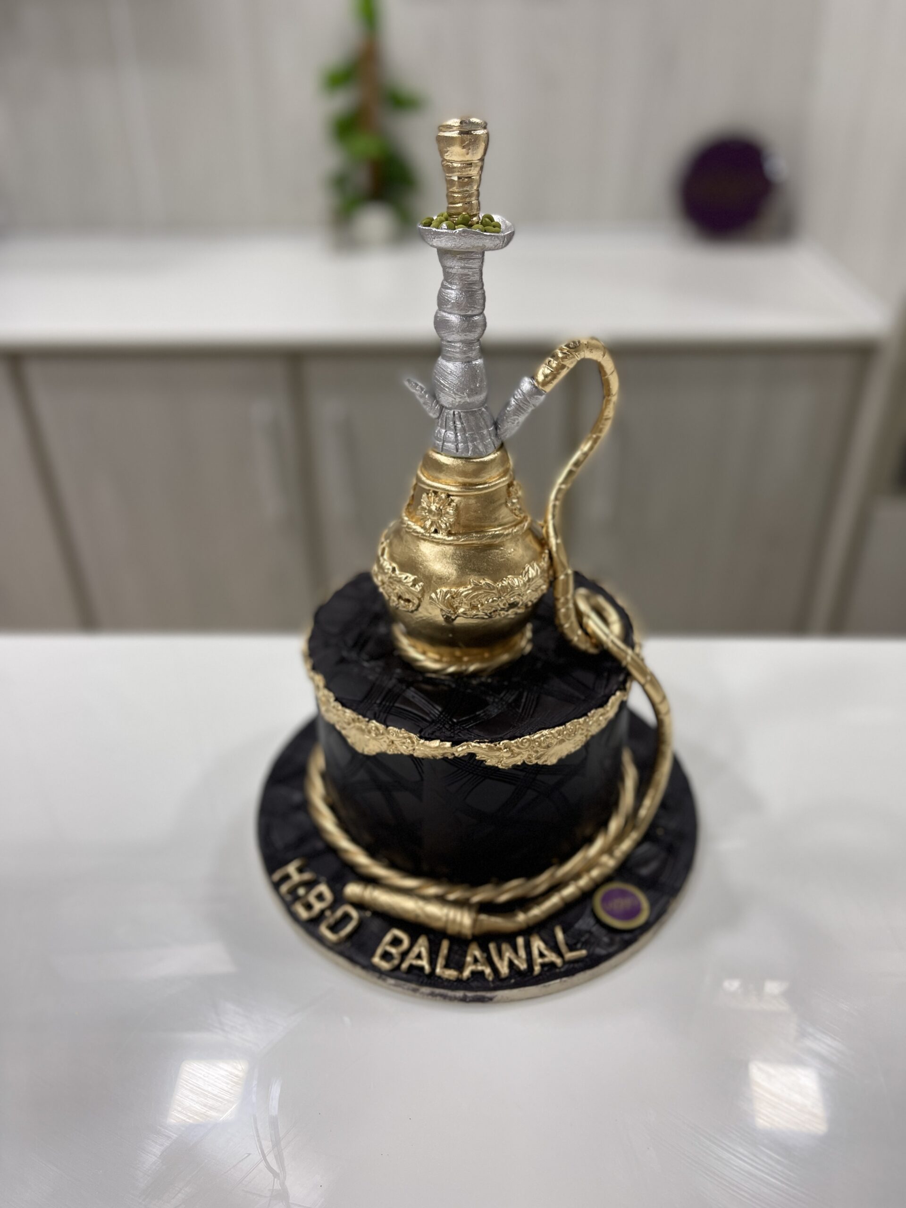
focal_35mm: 26
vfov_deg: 67.3
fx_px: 907
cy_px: 604
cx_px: 453
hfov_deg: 53.1
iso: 80
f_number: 1.6
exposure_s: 1/100
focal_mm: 5.1
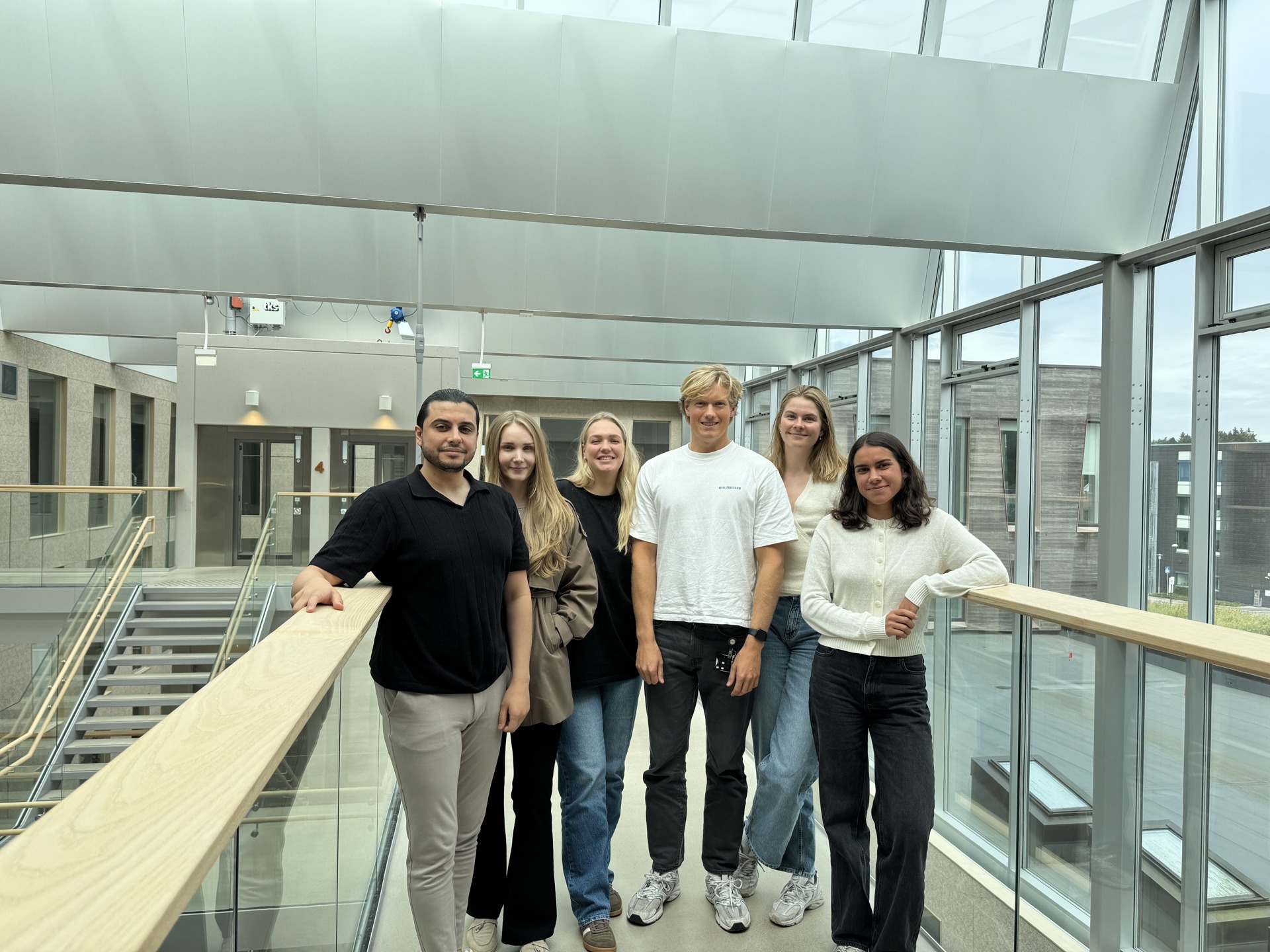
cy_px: 476
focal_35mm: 24
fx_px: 881
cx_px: 635
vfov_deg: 56.8
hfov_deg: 71.6
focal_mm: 6.76
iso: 80
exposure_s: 1/802
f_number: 1.78
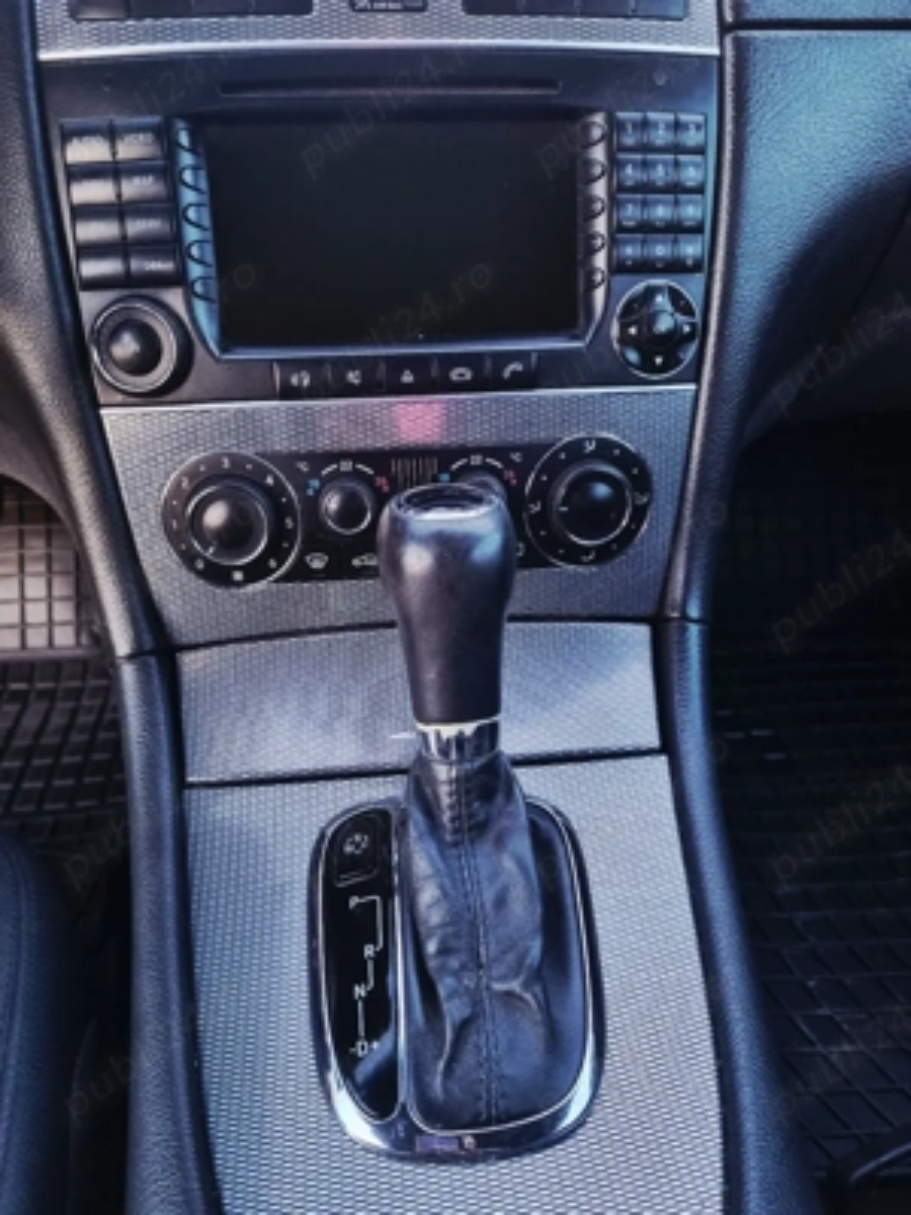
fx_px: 912
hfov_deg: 53.1
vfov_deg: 67.3
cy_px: 608
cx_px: 456
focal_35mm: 26
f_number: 1.8
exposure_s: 1/33
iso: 640
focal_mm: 5.4
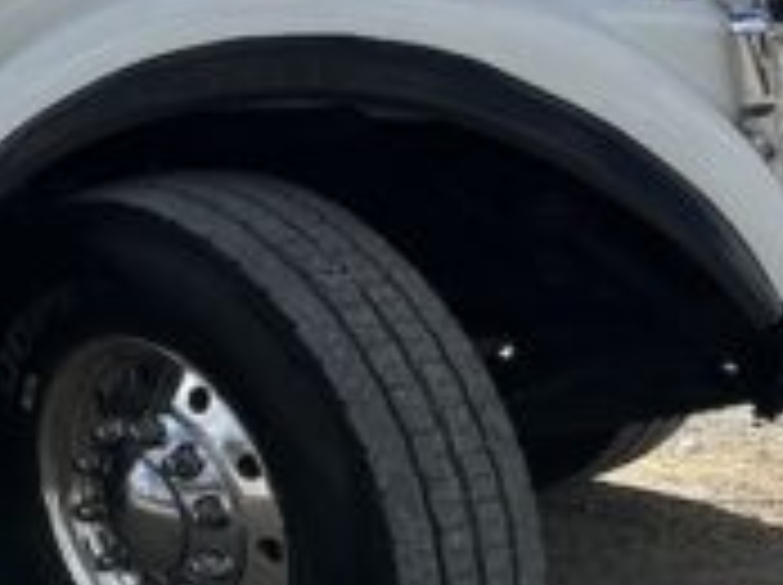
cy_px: -63
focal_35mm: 106
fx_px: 2394
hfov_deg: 15.0
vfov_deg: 13.6
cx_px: -796
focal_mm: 6.86
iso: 80
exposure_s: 1/10753
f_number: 1.78
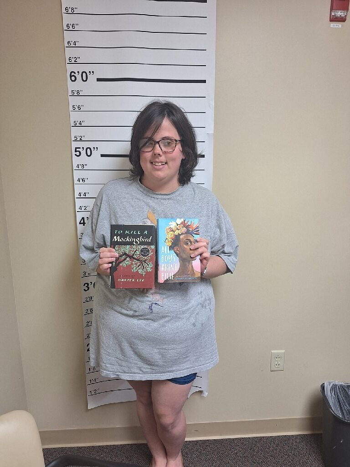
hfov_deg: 58.9
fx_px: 310
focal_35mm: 23
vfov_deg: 73.9
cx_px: 175
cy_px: 234
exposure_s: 1/40
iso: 125
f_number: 1.8
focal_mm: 5.54
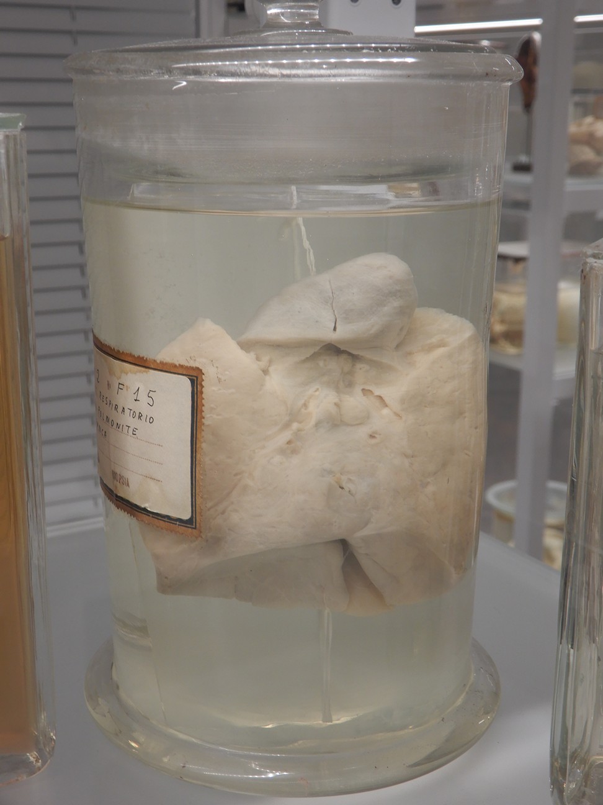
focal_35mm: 50
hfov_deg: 29.1
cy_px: 402
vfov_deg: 38.2
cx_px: 302
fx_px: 1161
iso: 100
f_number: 4
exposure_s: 1/30
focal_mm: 8.9
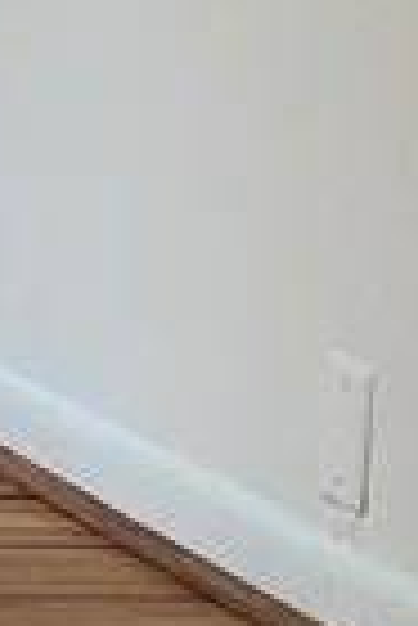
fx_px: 4482
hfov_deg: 4.3
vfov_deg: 7.9
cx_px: -2054
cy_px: 14
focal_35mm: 258
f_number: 1.78
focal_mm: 6.76
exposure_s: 1/52
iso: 50
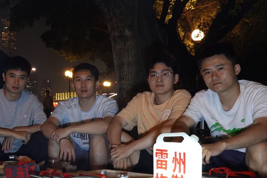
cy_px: 127
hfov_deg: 35.3
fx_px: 408
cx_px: 60
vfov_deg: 24.4
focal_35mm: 55
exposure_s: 1/13
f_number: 2.8
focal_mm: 9
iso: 800
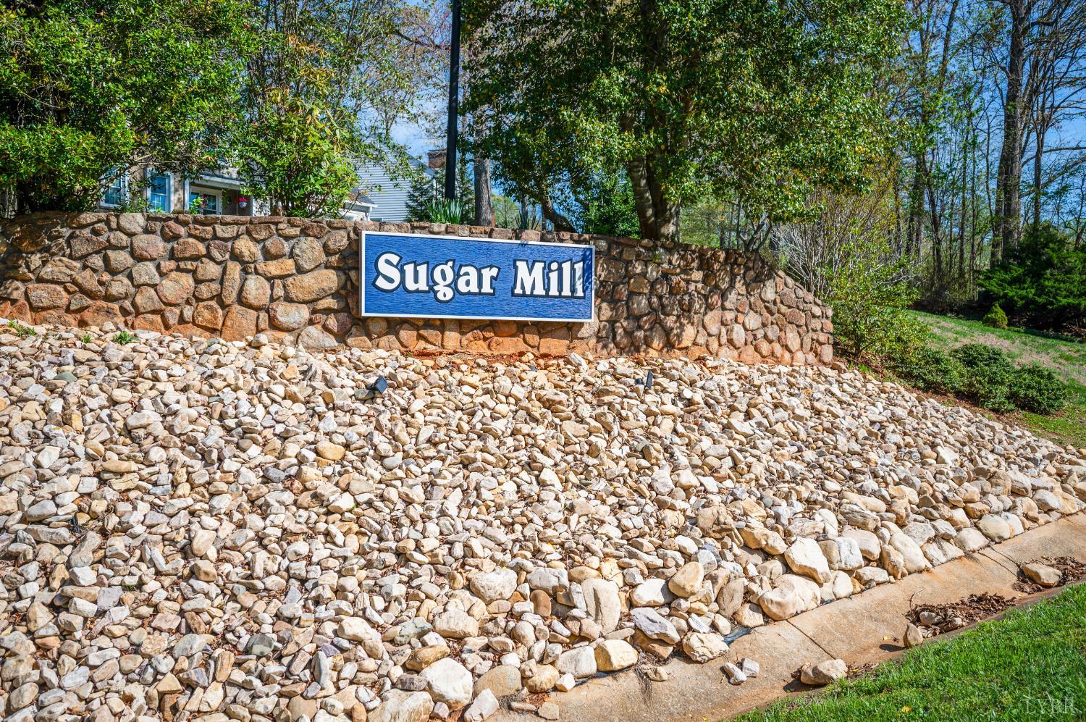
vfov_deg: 43.5
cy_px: 361
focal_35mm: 30
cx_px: 543
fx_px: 904
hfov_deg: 62.0
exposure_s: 1/1000
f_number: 4
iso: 100
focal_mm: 30
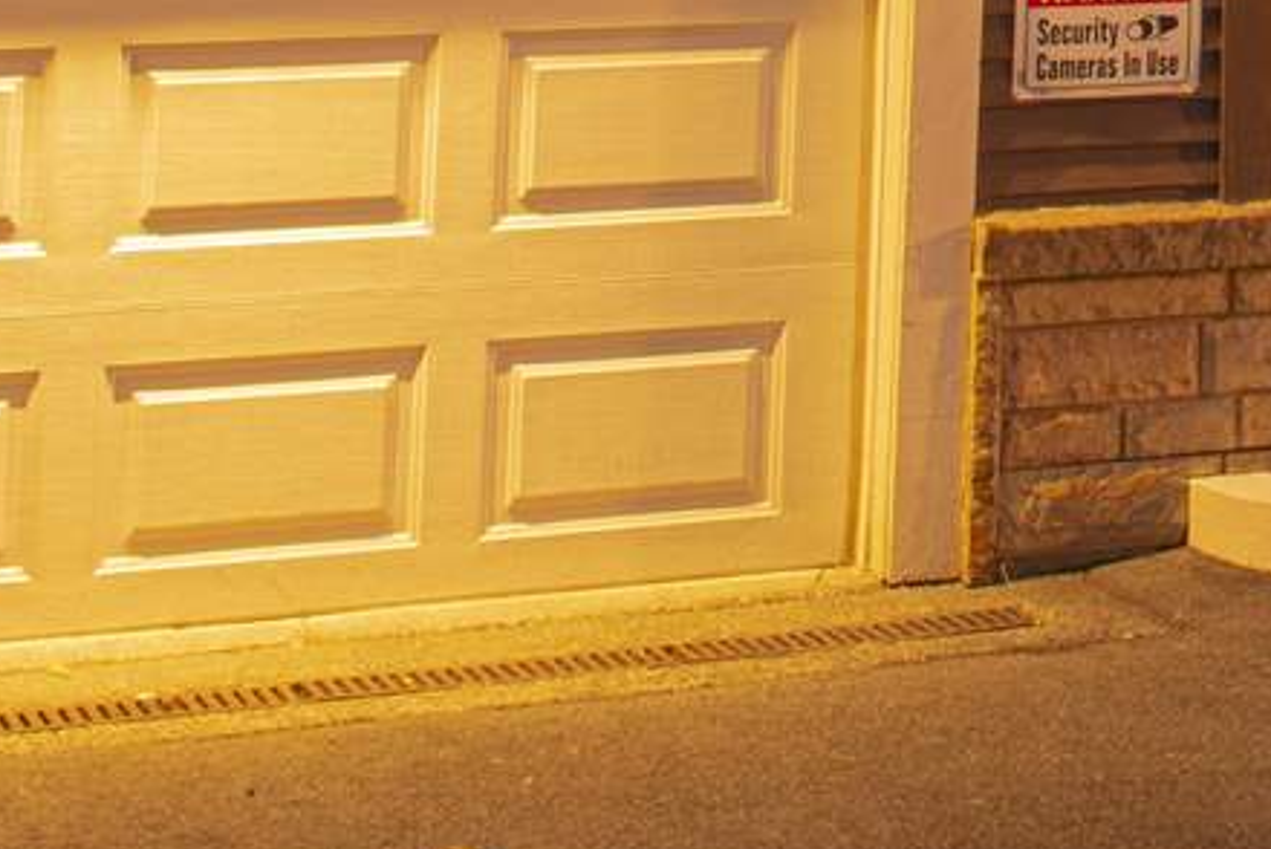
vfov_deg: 9.4
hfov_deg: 14.1
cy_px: -969
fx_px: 4769
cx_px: 1941
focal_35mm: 135
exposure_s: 8
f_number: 13
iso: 400
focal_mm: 29
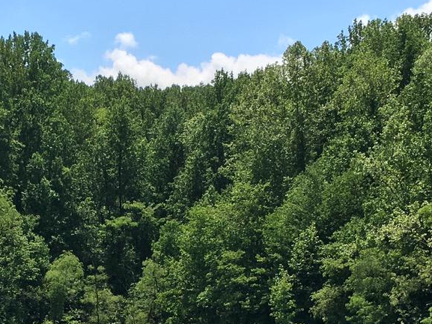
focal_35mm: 103
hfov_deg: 18.9
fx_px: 1285
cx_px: 70
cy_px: 410
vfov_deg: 13.8
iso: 25
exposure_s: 1/1425
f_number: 2.2
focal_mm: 4.15
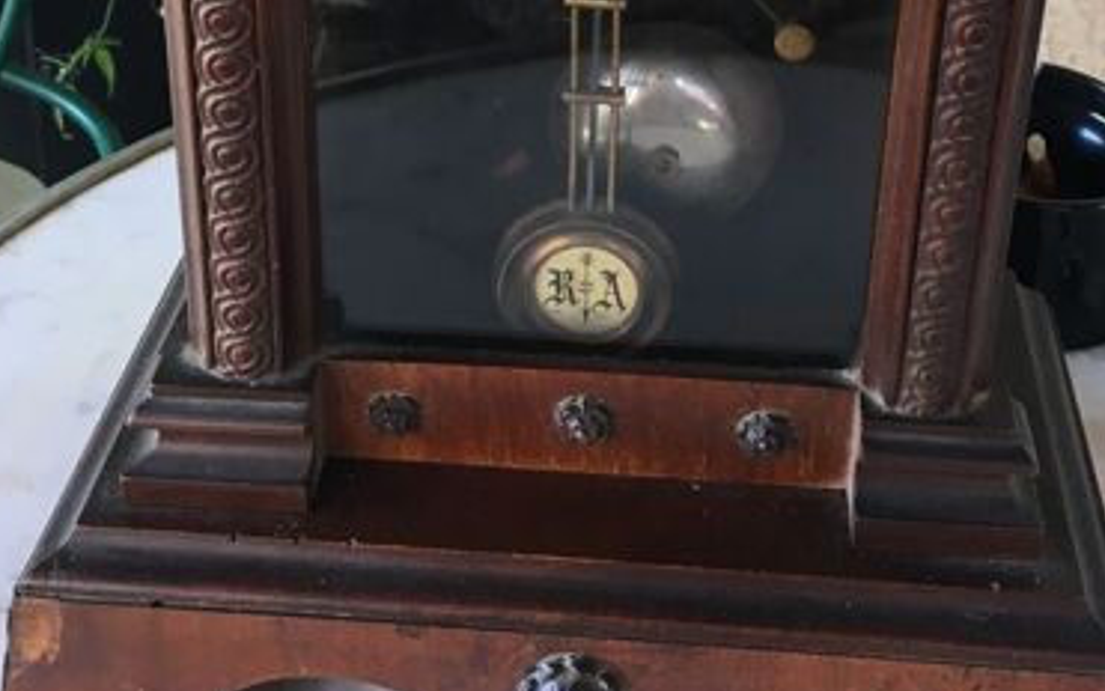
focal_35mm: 53
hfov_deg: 38.0
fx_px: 1596
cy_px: -194
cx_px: 679
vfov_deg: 22.1
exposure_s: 1/33
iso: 40
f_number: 2.2
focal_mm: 4.15
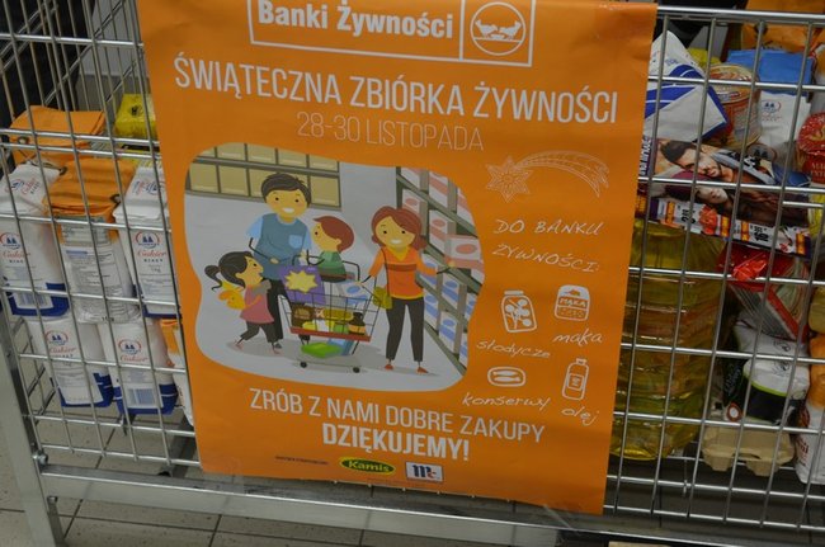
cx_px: 412
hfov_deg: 33.5
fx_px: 1373
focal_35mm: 60
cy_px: 274
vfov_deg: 22.5
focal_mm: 40
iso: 560
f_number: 5.3
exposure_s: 1/60
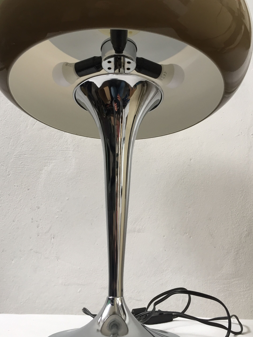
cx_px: 130
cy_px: 156
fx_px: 322
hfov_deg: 42.9
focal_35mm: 33
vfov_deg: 55.3
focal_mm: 4.15
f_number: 2.2
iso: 100
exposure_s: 1/33
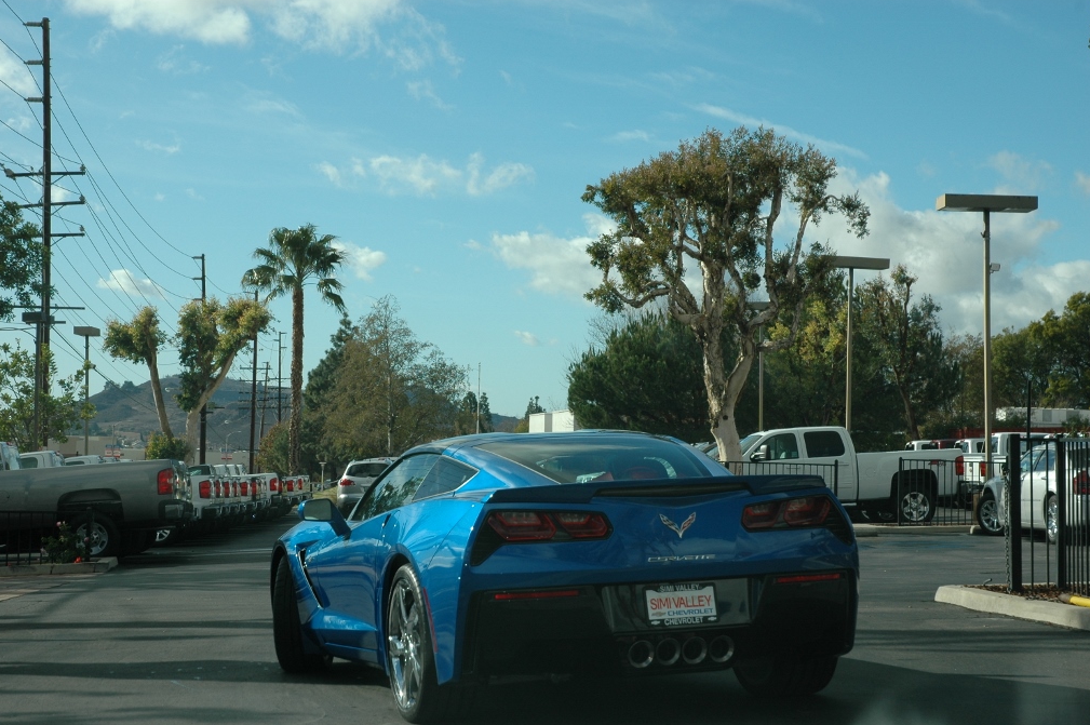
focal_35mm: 70
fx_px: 2118
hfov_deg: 28.9
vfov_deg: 19.4
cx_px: 549
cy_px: 365
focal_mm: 46
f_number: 9
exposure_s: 1/320
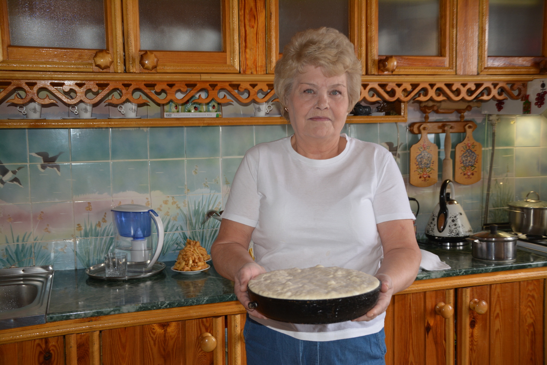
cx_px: 274
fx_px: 593
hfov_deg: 49.5
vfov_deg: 34.2
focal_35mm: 39
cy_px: 182
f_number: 4
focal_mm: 26
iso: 400
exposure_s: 1/60
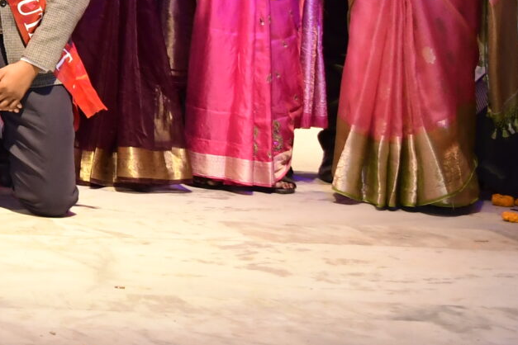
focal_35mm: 147
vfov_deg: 8.9
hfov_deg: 12.5
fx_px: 2115
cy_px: -312
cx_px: -482
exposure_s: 1/125
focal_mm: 24
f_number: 5
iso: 1250
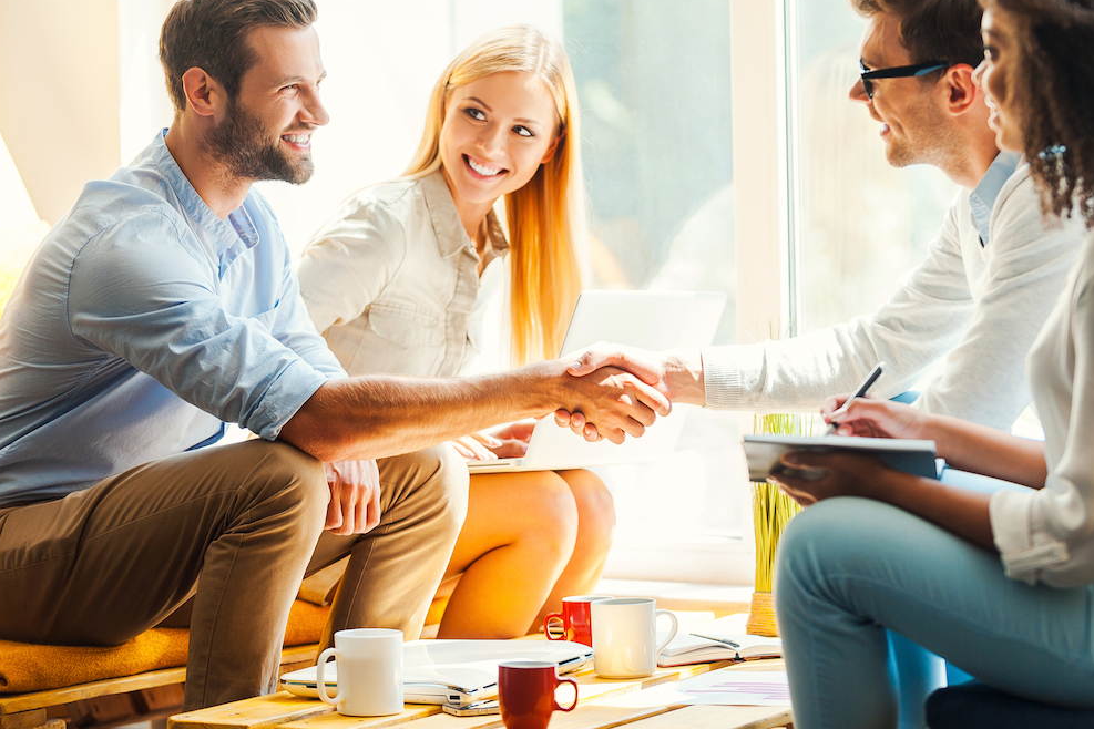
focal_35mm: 124
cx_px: 594
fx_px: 3768
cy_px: 330
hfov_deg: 16.5
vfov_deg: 11.1
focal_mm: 102
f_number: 3.2
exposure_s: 1/125
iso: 250
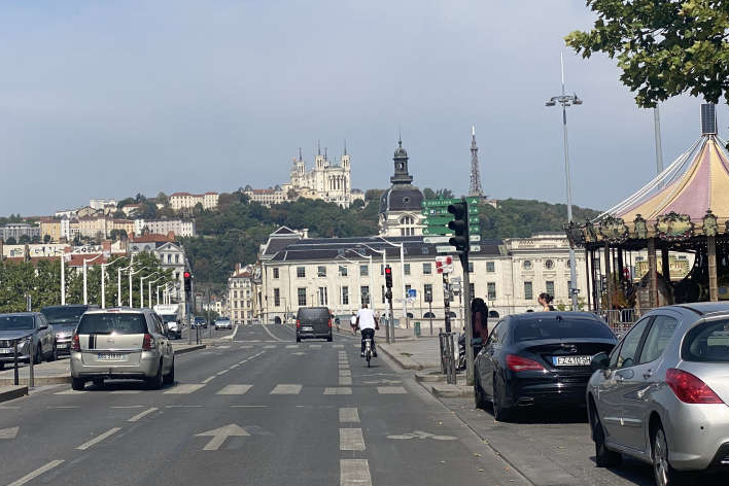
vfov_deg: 24.6
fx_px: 1114
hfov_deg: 36.2
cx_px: 370
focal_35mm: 55
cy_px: 235
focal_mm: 6
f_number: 2
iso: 20
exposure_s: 1/1916
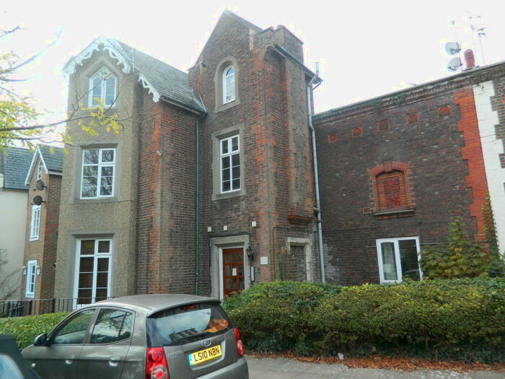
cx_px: 252
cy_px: 190
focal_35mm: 25
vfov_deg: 54.9
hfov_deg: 69.4
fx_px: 365
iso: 110
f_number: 3.1
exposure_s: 1/200
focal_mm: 4.5
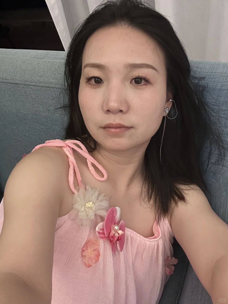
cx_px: 114
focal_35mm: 30
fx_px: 263
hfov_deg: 46.8
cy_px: 152
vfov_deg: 60.0
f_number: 1.9
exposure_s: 1/25
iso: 320
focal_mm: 2.69
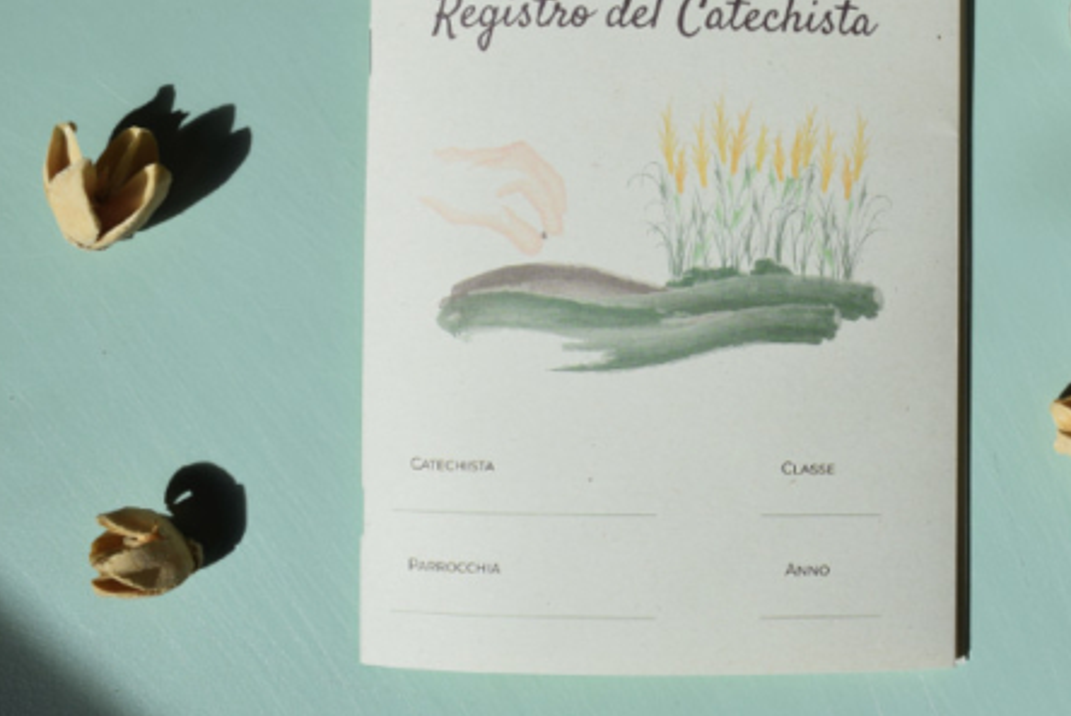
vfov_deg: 25.0
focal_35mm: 54
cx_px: 743
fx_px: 1608
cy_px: 263
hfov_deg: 36.3
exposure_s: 1/400
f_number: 10
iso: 200
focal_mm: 20
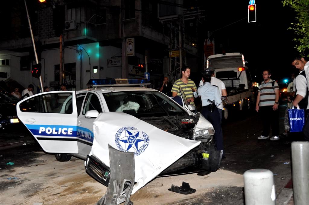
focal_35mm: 44
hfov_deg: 45.0
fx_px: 373
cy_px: 102
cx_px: 154
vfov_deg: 30.8
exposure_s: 1/60
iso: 500
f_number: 5
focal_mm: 29
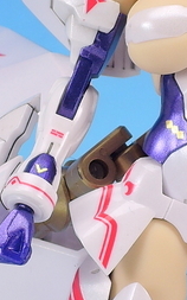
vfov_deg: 4.7
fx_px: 3680
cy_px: 210
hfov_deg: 2.9
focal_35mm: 451
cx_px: 187
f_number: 5.8
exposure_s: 1/6
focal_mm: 22.4
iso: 80
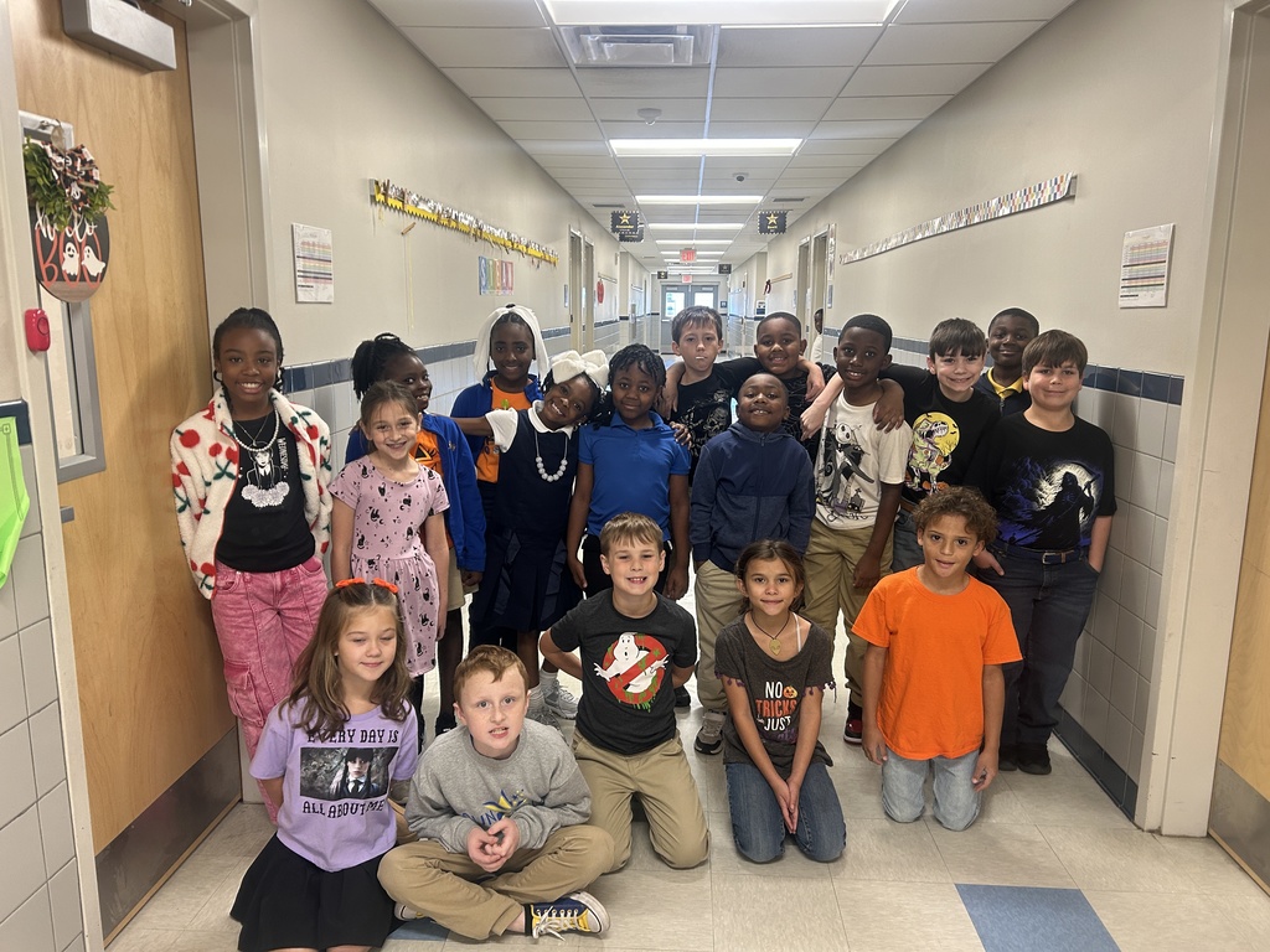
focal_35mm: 26
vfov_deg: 53.1
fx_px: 954
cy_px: 476
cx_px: 635
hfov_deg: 67.3
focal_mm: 5.7
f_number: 1.5
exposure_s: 1/97
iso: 125
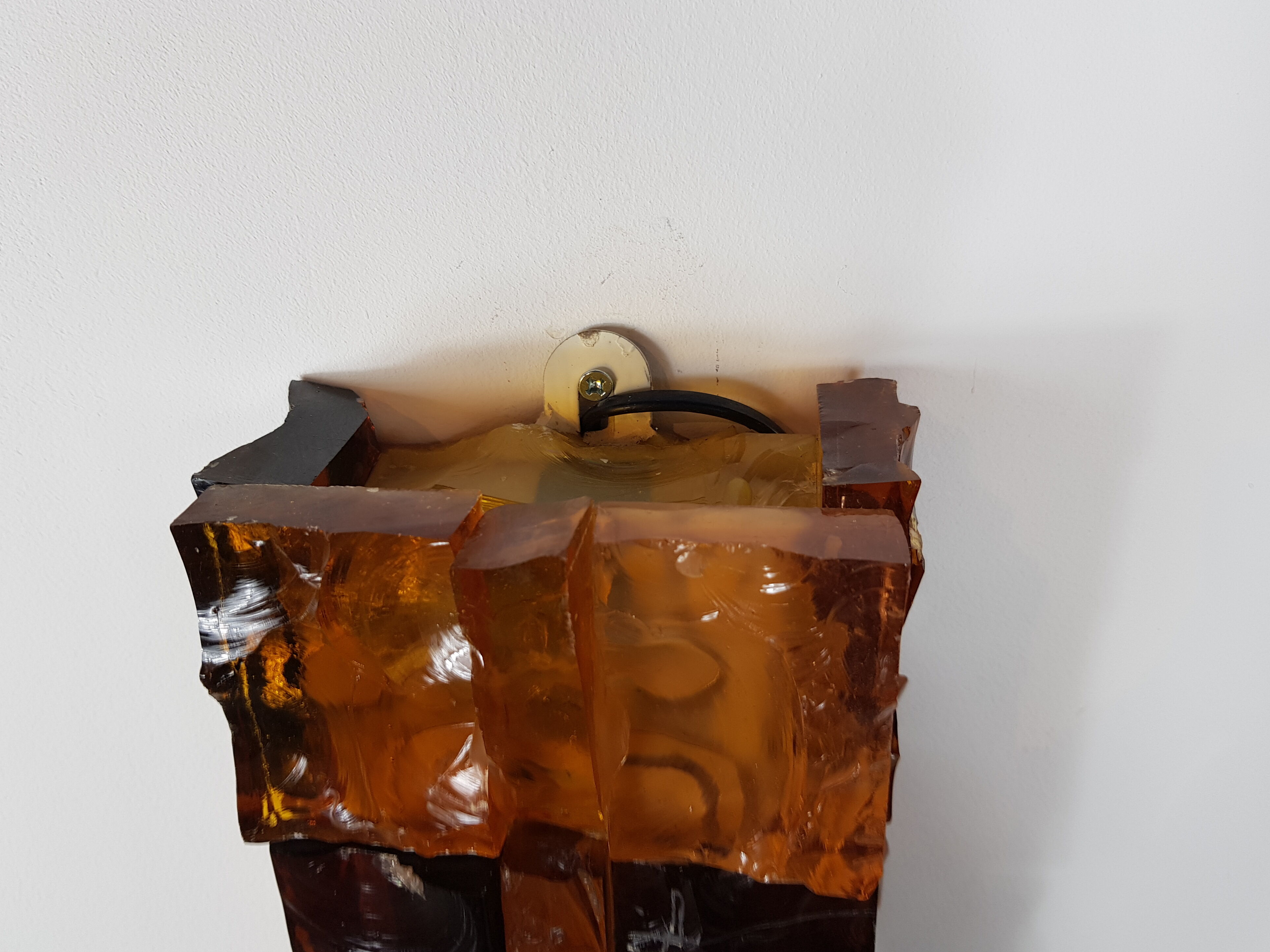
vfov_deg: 51.4
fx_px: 991
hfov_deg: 65.3
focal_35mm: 27
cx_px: 642
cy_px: 475
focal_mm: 4.2
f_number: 1.7
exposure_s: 1/50
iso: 50
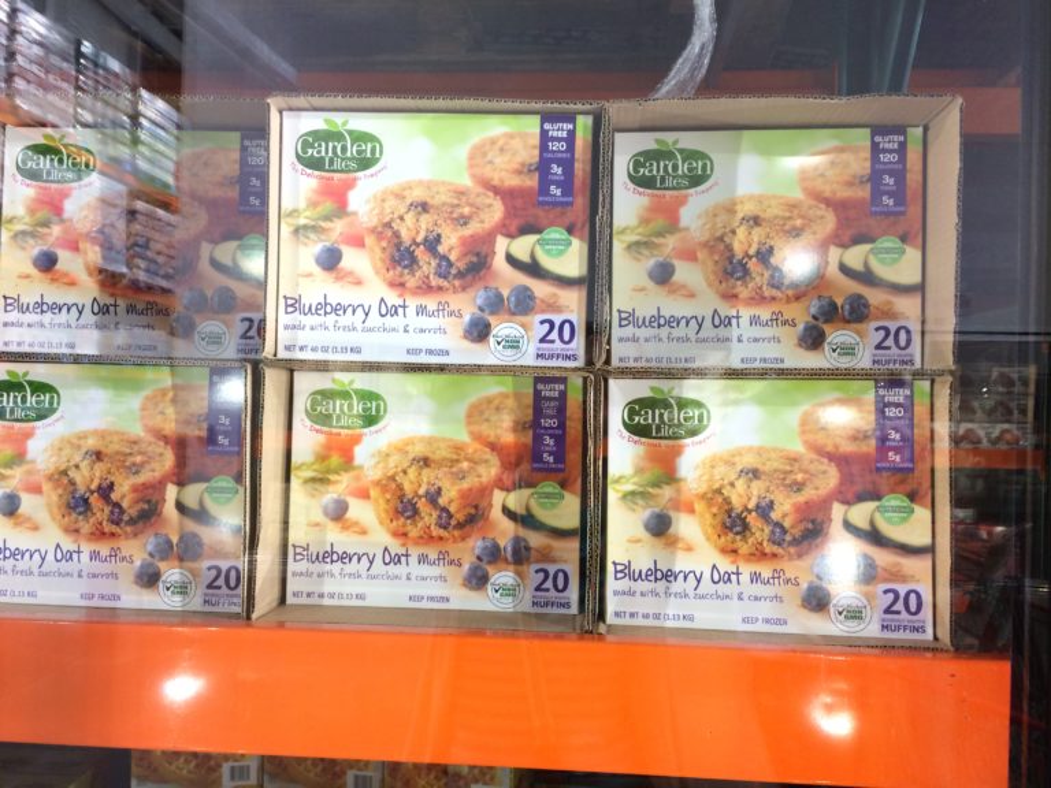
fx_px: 880
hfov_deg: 61.7
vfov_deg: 48.2
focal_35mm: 29
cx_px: 526
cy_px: 394
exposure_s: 1/30
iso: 64
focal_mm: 4.15
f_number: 2.2
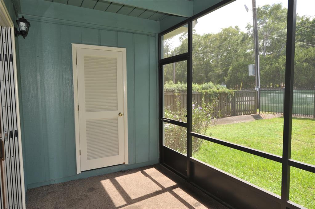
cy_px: 104
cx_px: 158
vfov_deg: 53.0
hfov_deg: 73.8
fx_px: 210
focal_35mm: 24
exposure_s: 1/80
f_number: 8
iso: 200
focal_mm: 24
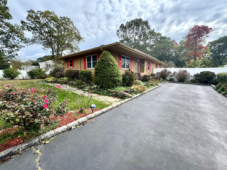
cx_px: 114
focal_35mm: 14
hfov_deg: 102.1
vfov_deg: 85.7
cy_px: 85
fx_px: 92
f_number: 2.2
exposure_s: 1/681
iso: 40
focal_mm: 2.22
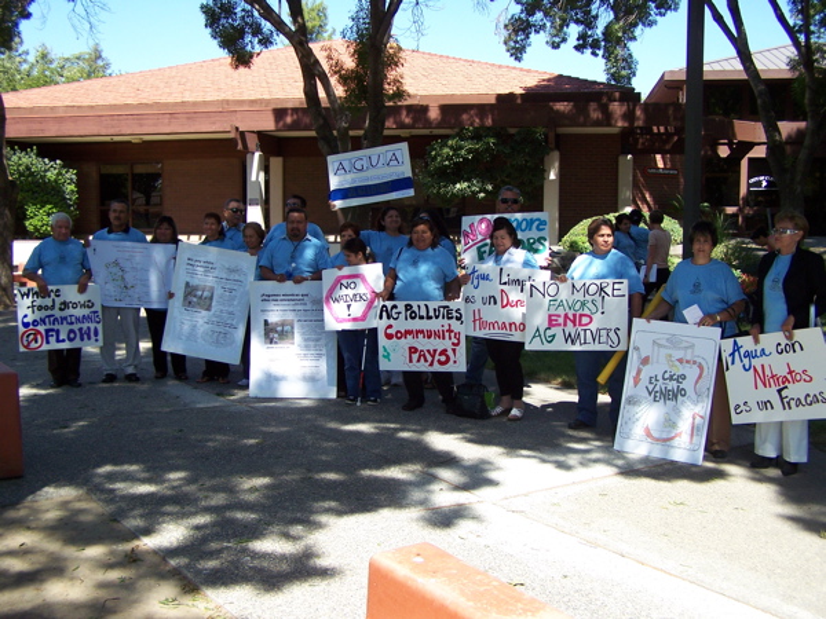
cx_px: 413
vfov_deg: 37.7
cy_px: 310
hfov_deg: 49.0
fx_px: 907
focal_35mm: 38
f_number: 2.8
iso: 100
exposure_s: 1/640
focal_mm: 6.3
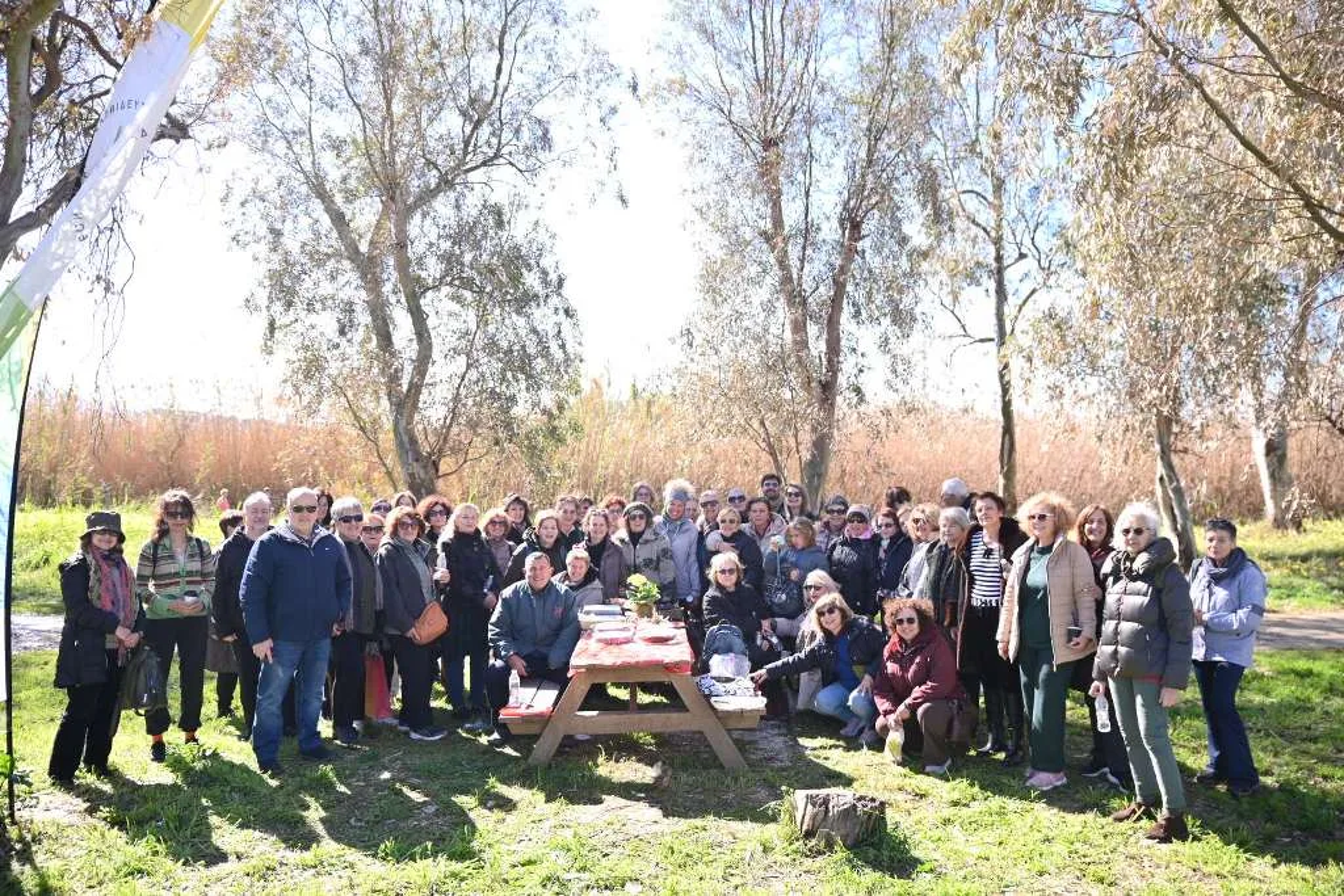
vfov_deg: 45.0
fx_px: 1083
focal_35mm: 29
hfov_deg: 63.7
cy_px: 448
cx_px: 672
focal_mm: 29
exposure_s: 1/250
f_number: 2.8
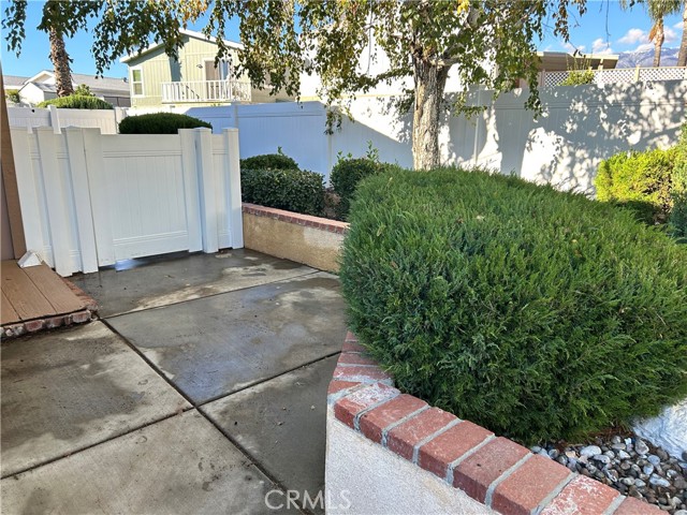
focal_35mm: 26
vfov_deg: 53.1
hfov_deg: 67.3
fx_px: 516
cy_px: 258
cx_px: 344
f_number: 1.5
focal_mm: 5.7
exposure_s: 1/572
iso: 50
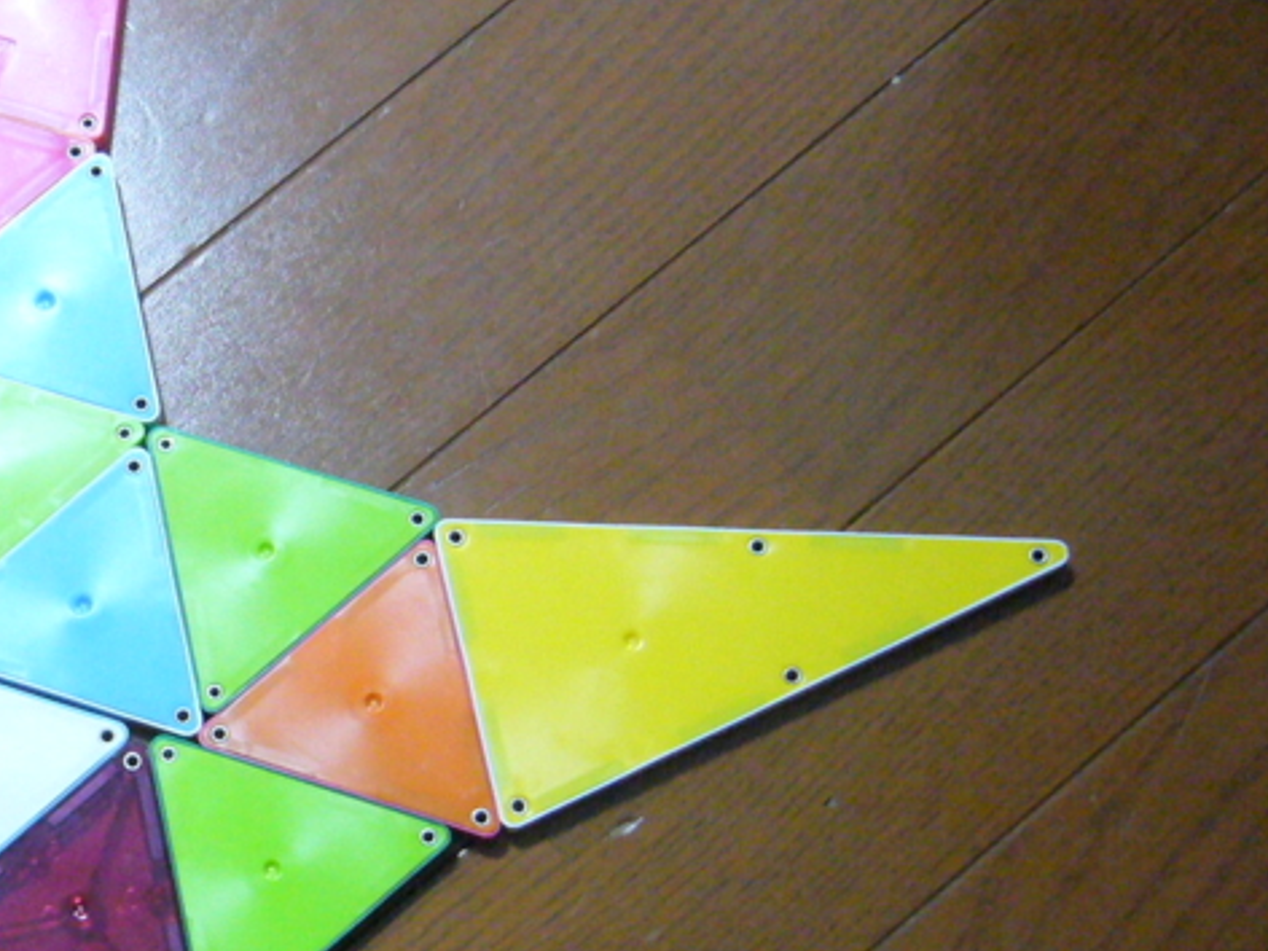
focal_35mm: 76
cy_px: 489
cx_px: -8
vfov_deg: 19.4
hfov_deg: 24.5
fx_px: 2784
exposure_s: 1/20
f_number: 2.8
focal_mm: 5.8
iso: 400
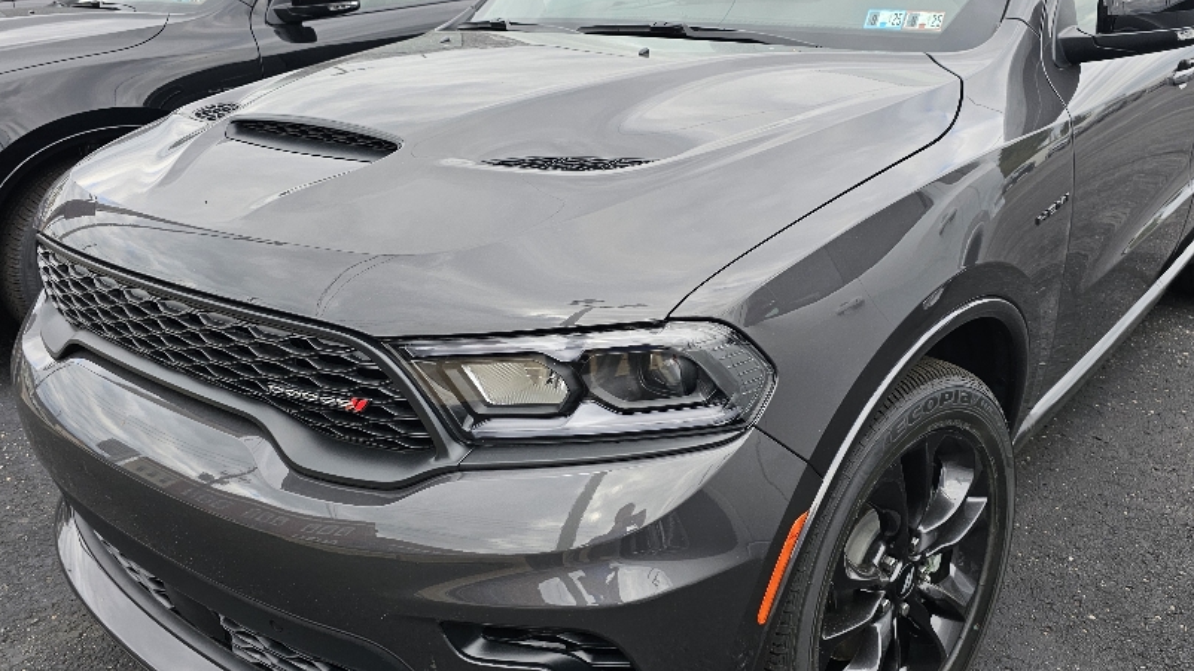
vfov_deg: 36.7
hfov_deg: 60.8
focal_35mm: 32
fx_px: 1013
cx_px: 677
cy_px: 323
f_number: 1.7
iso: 40
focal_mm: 6.3
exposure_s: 1/370
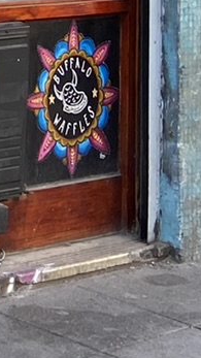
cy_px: -257
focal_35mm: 167
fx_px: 1583
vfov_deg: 12.0
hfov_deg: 6.6
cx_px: -407
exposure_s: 1/121
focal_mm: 4.25
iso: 32
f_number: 1.8
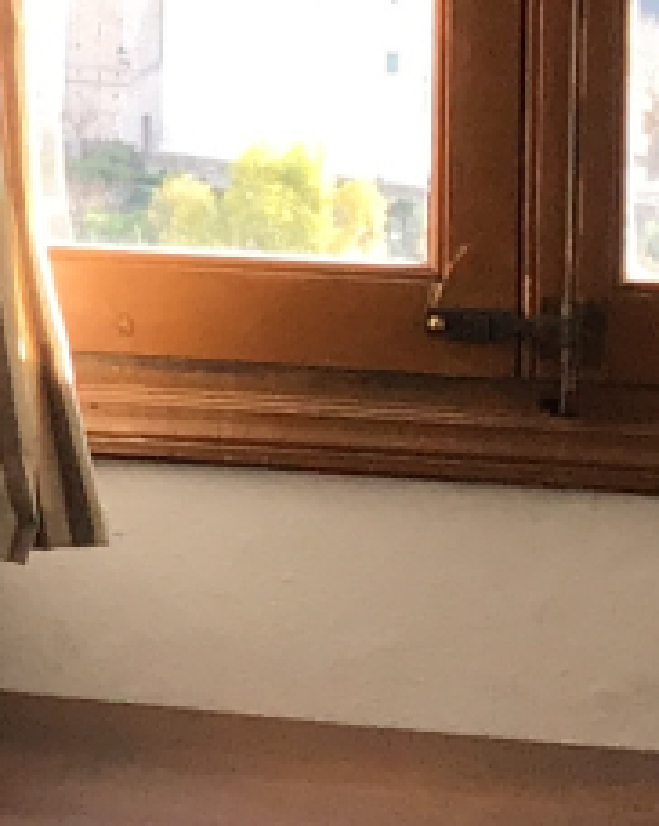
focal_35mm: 199
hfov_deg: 7.0
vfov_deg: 9.6
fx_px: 4858
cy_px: -201
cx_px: -1256
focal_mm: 3.3
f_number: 2.4
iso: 32
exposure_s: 1/100
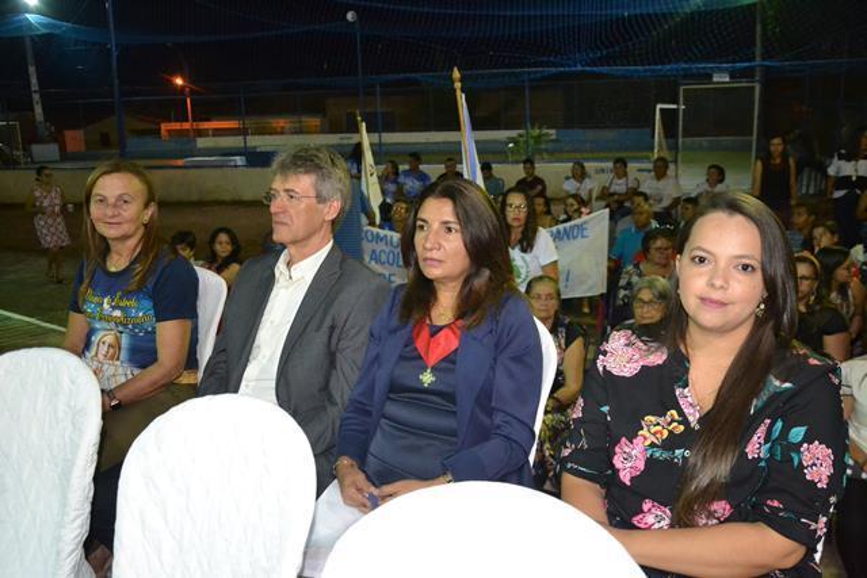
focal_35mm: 32
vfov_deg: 41.7
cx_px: 434
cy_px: 289
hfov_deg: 59.5
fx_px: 759
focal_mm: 21
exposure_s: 1/60
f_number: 3.8
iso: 3200
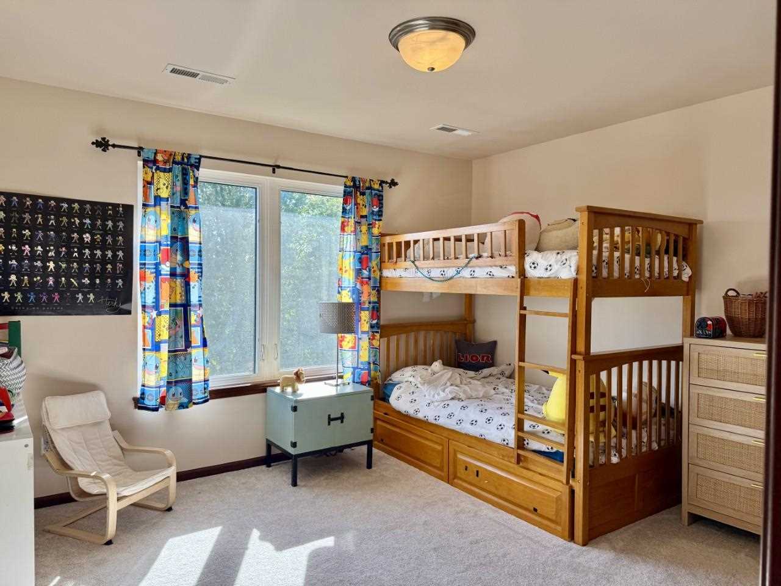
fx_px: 541
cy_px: 293
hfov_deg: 71.6
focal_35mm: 24
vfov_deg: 56.8
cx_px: 390
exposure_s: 1/257
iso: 80
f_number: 1.78
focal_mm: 6.76
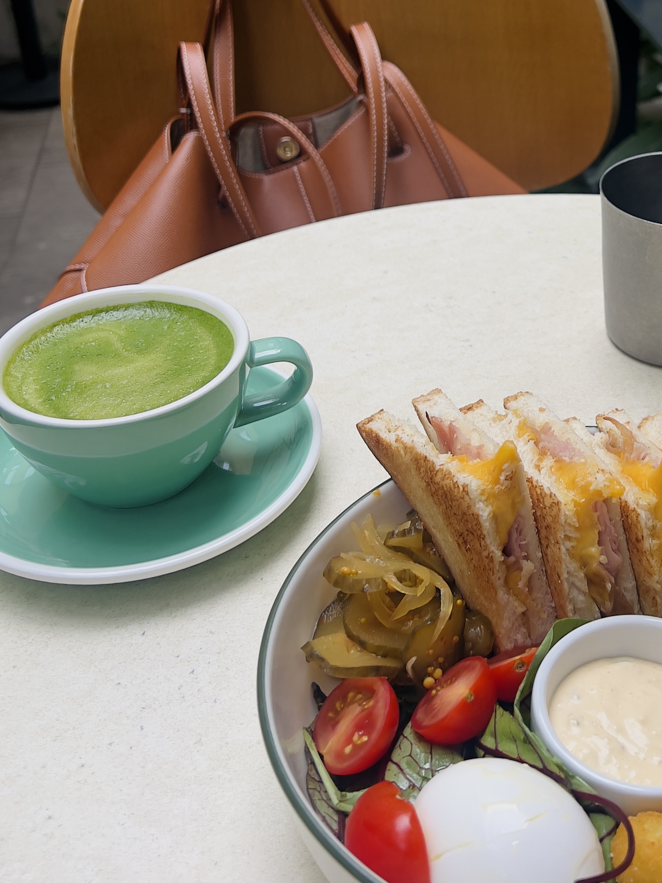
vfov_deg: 38.0
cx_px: 587
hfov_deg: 28.6
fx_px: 1249
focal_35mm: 49
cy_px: 225
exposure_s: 1/283
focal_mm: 5.7
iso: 40
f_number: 1.5
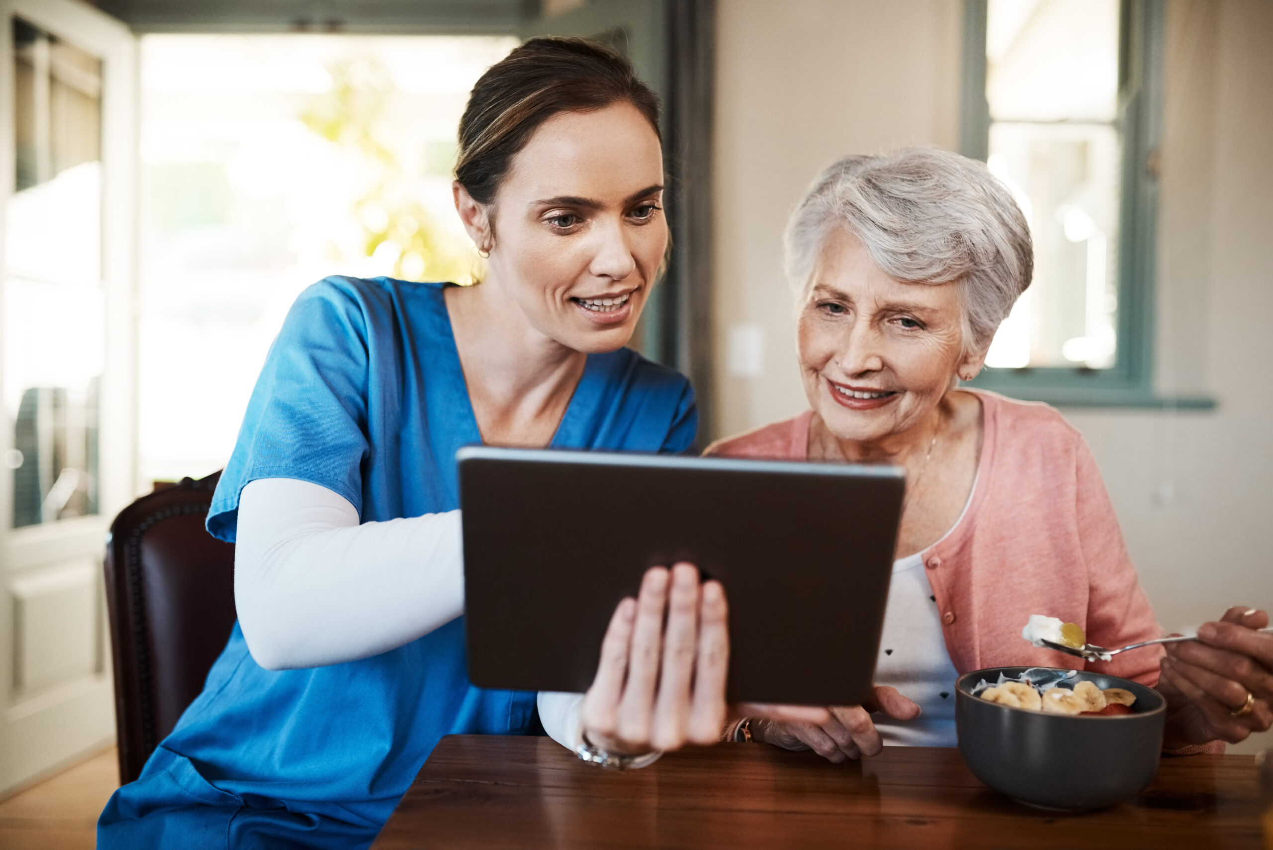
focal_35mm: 35
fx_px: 1238
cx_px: 636
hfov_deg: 54.4
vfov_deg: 37.9
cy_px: 425
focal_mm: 35
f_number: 2
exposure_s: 1/400
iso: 800
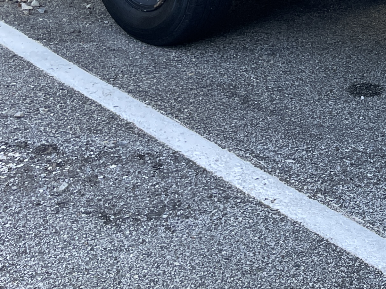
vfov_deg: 16.1
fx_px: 970
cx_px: 599
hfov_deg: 19.3
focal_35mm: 87
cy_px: -80
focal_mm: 4.2
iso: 50
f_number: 1.6
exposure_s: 1/121
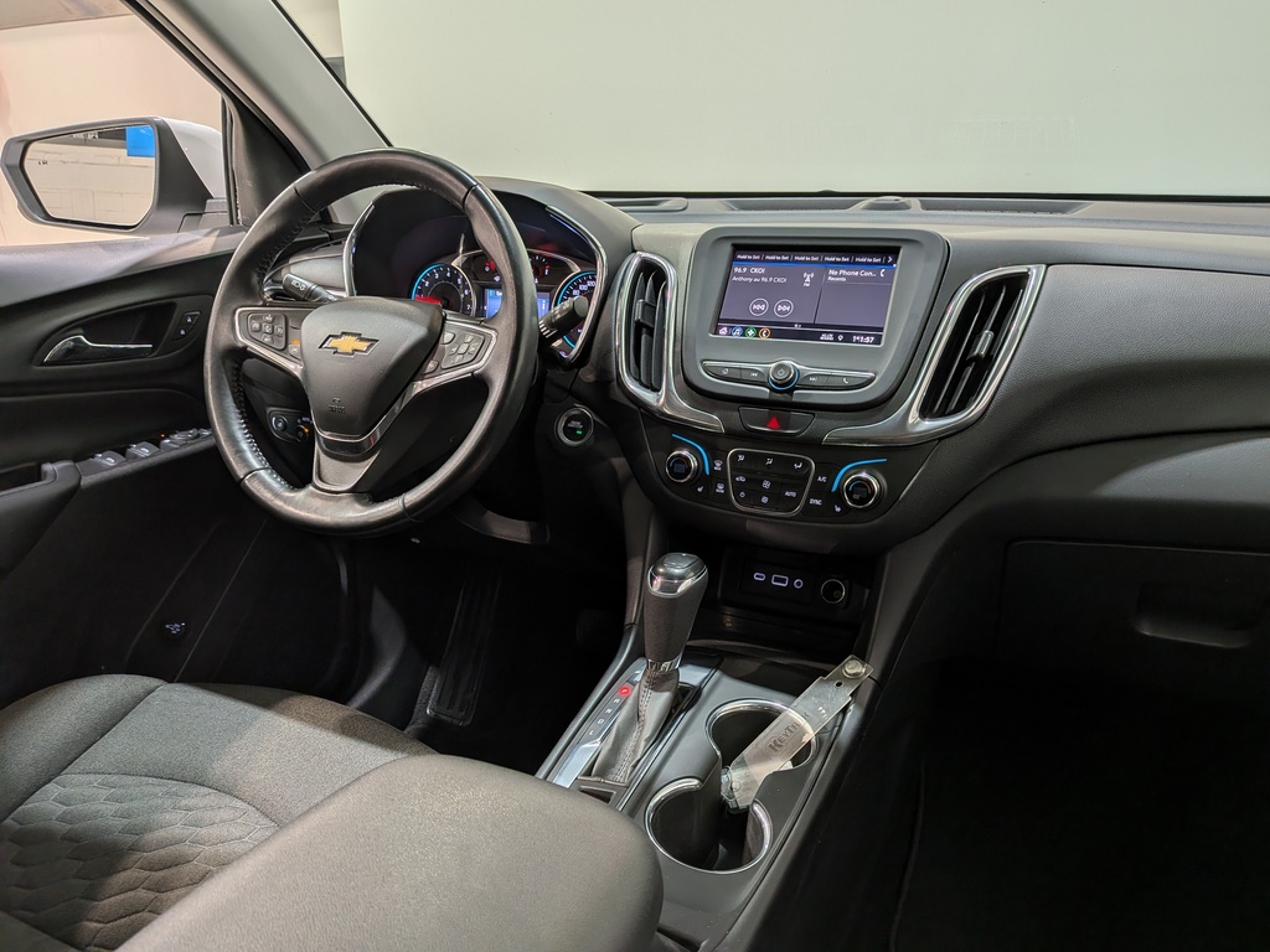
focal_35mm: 24
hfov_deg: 71.6
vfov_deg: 56.8
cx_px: 635
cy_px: 476
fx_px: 881
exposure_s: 1/121
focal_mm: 4.53
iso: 27
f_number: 1.7
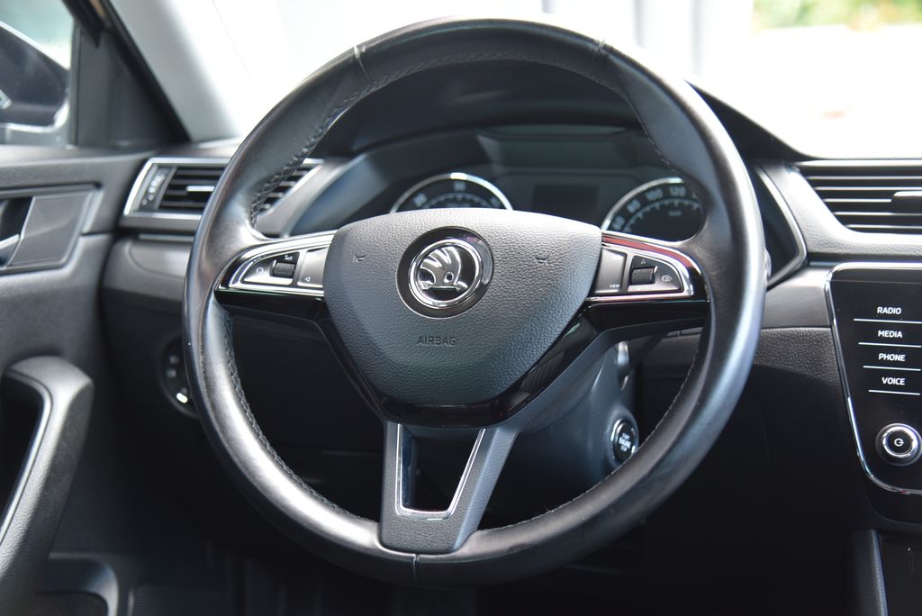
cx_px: 461
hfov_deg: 39.6
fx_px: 1281
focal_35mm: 50
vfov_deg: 27.0
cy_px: 308
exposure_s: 1/40
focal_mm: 50
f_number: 4
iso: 500
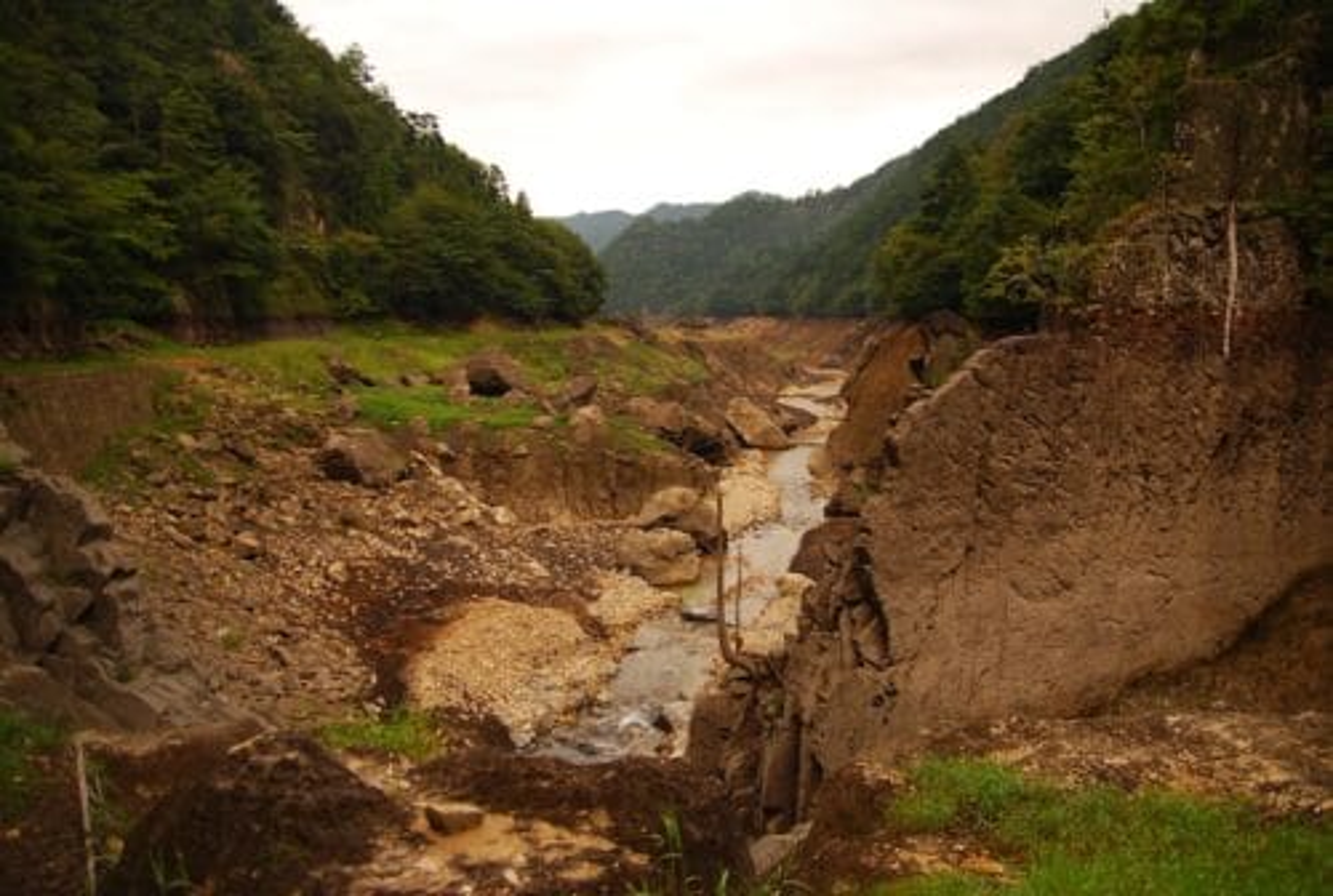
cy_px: 448
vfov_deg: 28.2
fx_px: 1782
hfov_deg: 41.0
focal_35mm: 48
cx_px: 666
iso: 100
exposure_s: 1/125
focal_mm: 32
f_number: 2.8
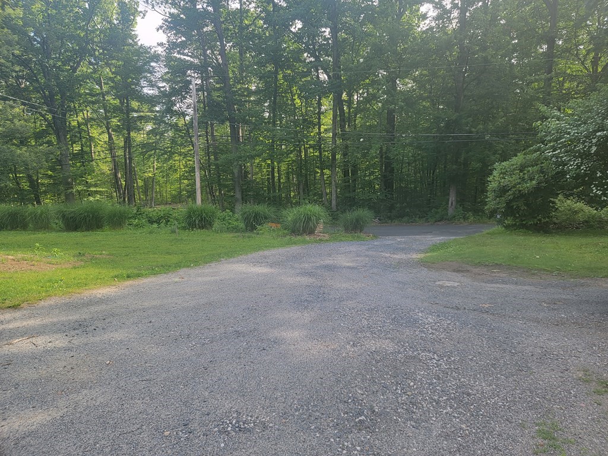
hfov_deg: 71.6
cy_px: 228
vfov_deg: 56.8
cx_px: 304
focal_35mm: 24
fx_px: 422
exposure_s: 1/140
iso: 16
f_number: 1.8
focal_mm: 6.7
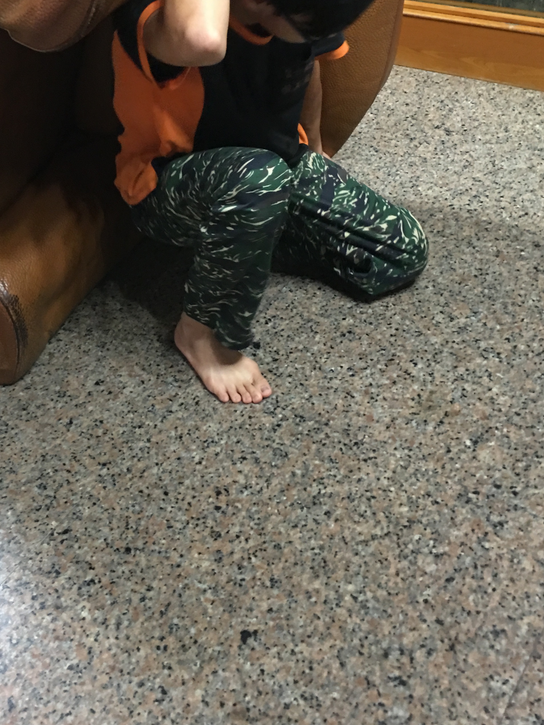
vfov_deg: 40.4
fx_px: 964
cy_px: 206
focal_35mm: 46
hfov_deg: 31.2
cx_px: 167
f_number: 2.2
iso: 100
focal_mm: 4.15
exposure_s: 1/8
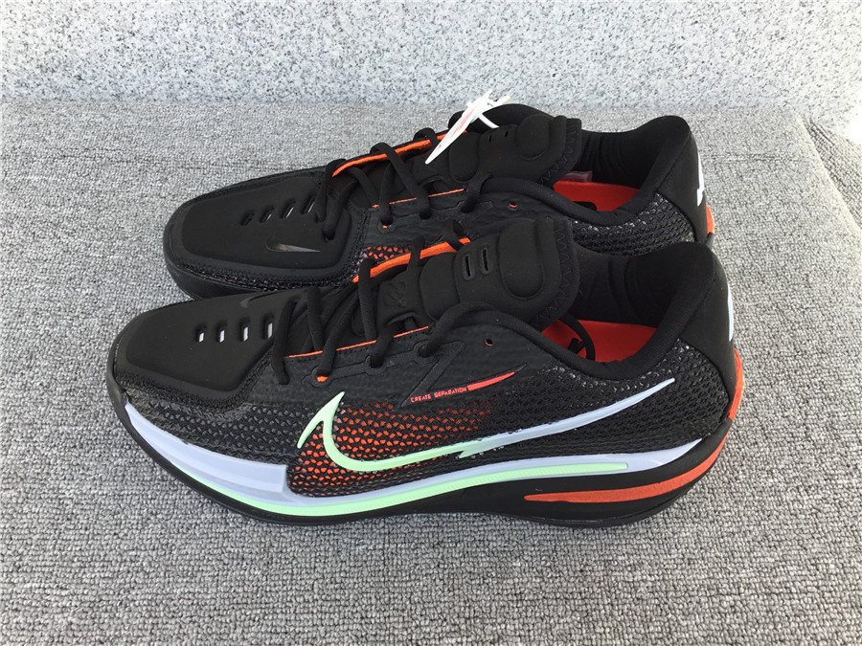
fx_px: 772
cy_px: 323
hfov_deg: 58.4
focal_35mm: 31
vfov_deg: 45.4
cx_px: 431
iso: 25
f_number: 2.4
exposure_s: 1/243
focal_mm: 3.3
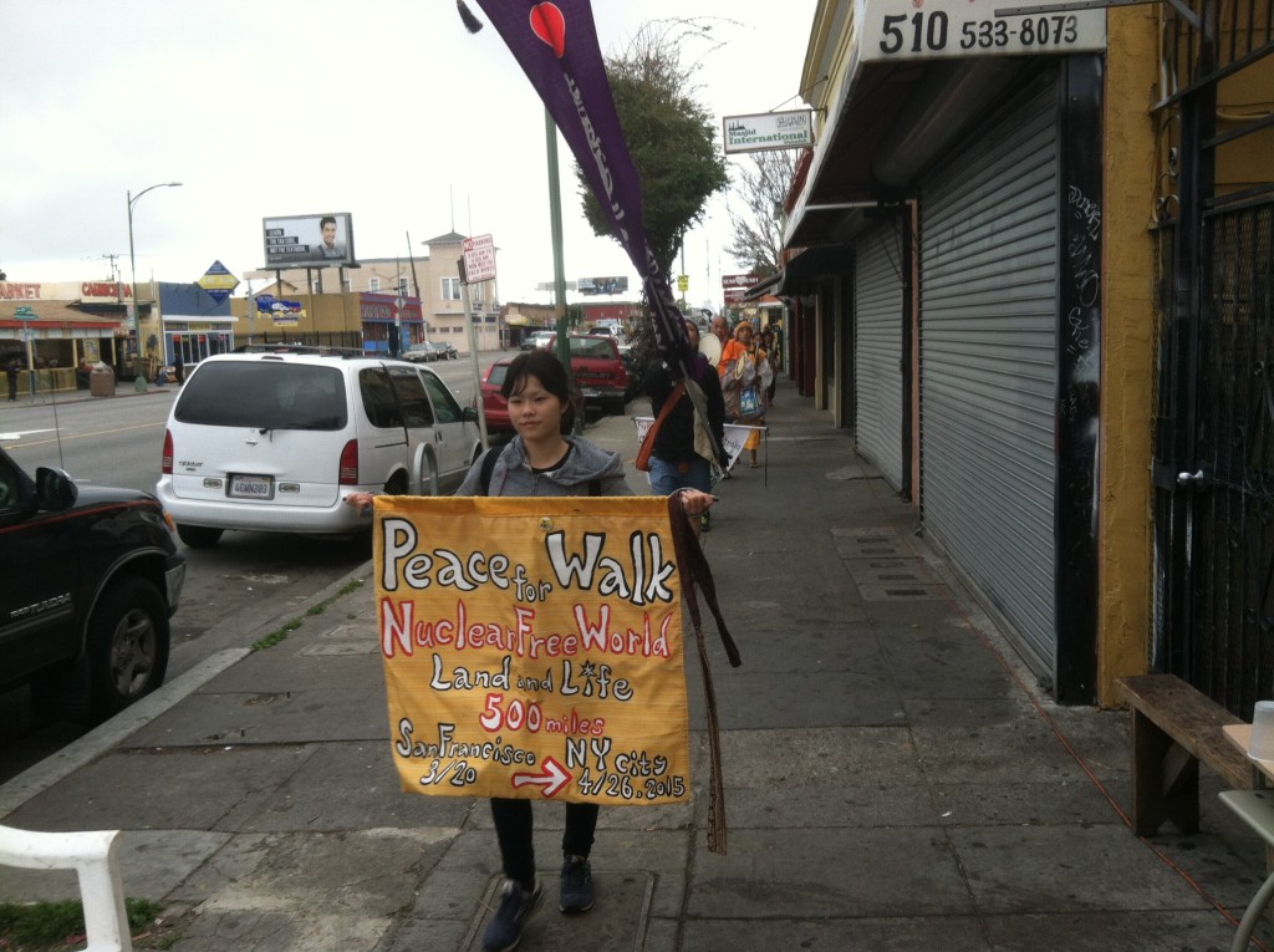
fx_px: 1286
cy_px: 476
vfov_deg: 40.6
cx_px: 637
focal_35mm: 35
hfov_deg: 52.7
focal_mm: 3.85
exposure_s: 1/124
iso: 80
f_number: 2.8
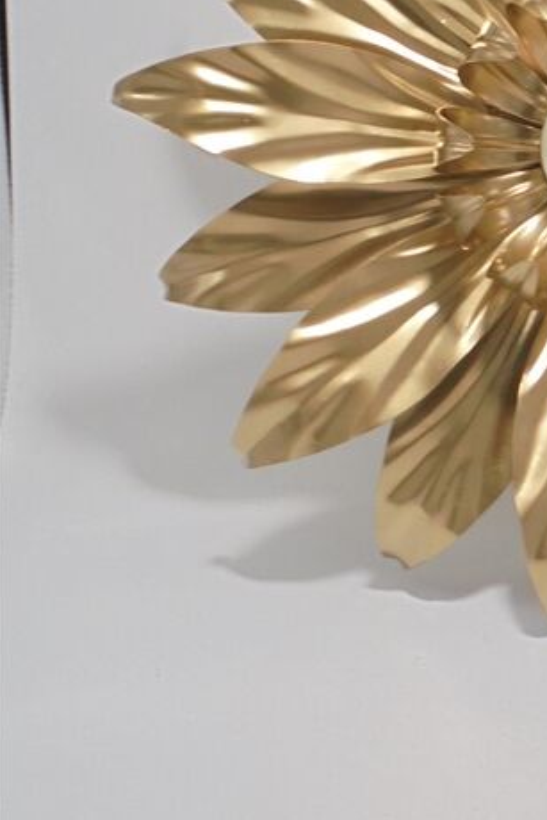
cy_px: 173
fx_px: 1344
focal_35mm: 59
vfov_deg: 33.0
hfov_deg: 21.8
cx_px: 600
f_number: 3.7
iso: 100
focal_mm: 5.3
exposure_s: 1/30
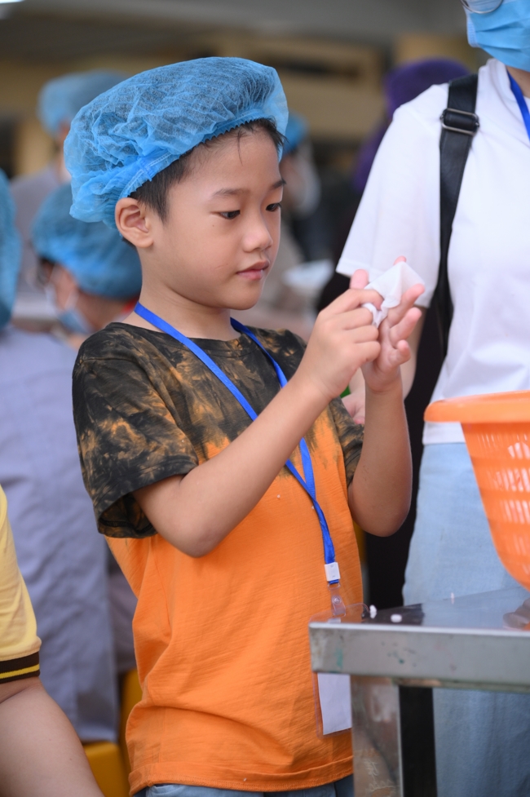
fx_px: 2654
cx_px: 265
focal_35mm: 120
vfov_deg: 17.1
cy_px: 398
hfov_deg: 11.4
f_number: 4
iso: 1000
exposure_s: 1/100
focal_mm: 120
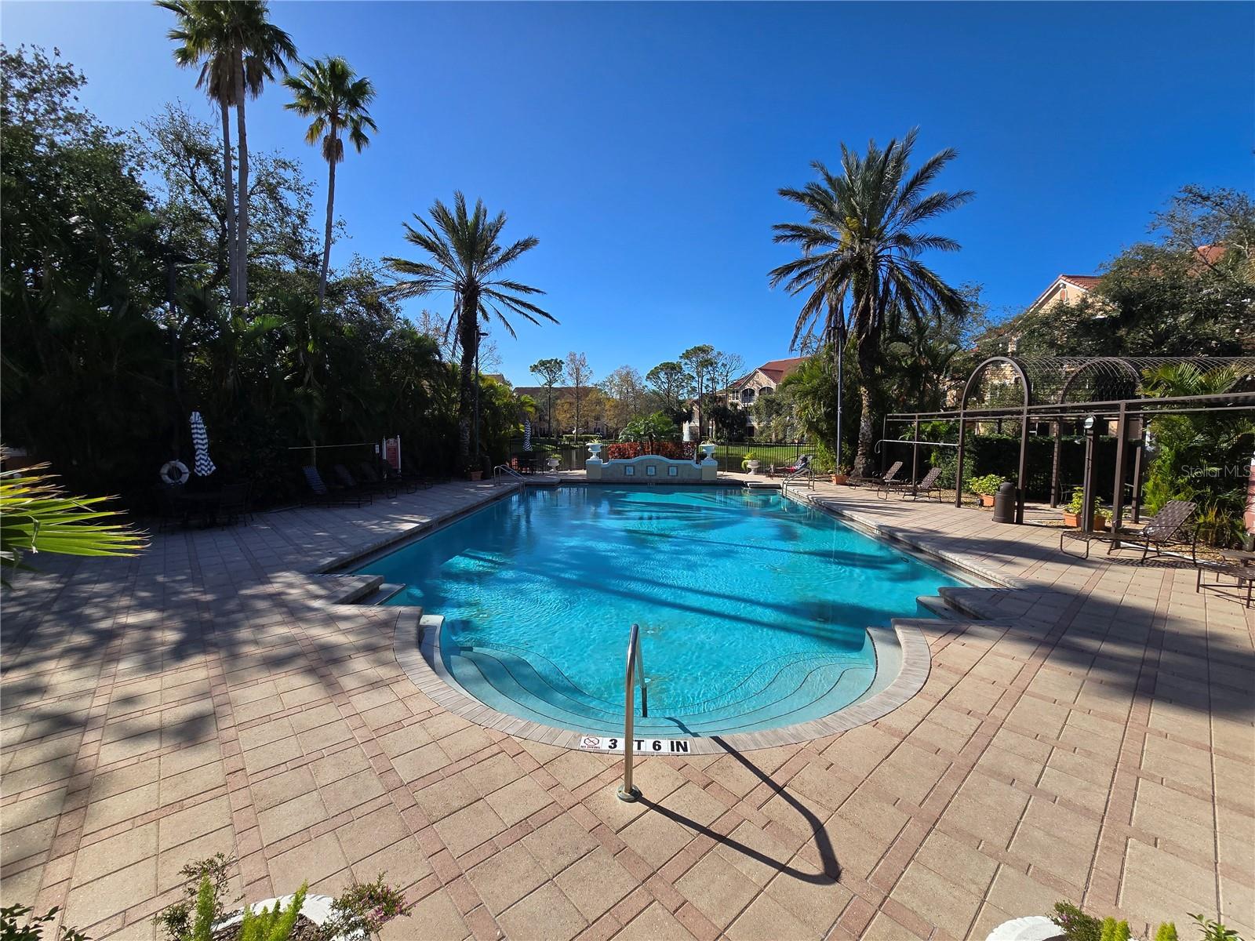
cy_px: 470
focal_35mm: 13
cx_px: 628
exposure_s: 1/2614
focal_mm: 2.2
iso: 50
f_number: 2.2
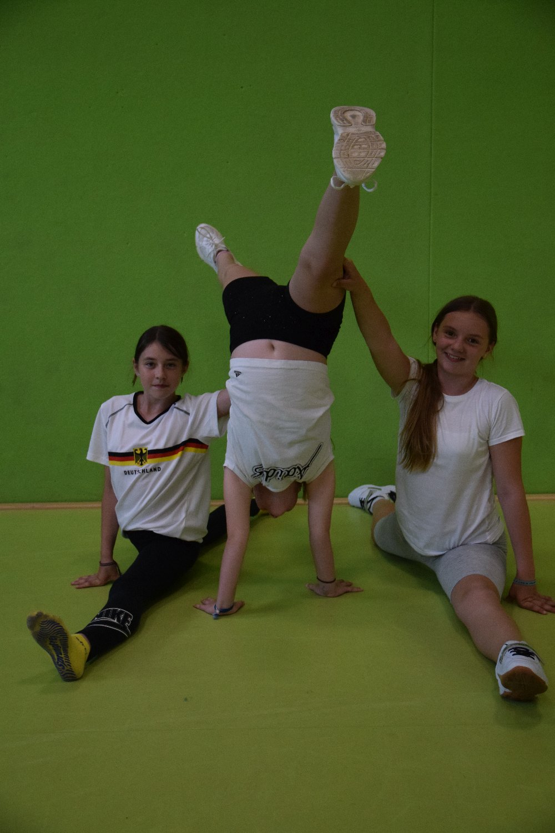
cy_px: 416
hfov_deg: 31.9
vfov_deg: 46.4
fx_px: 971
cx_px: 278
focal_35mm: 42
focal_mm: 28
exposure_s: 1/500
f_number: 3.2
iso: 2000
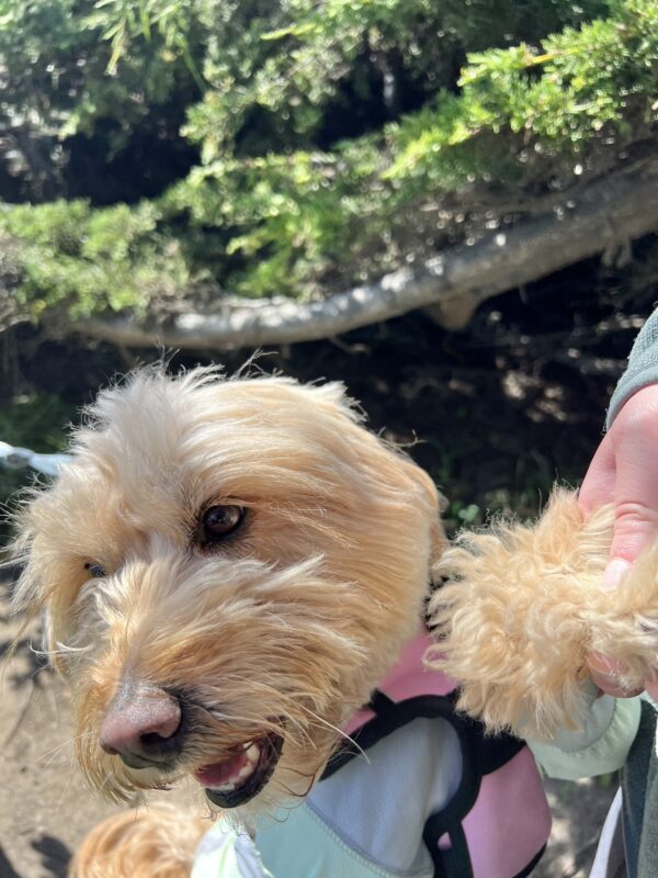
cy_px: 439
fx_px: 659
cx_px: 329
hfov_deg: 53.1
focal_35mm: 26
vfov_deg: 67.3
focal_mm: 5.7
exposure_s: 1/974
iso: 50
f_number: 1.5
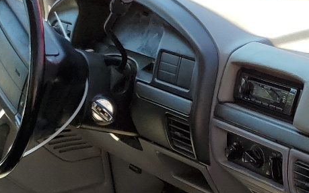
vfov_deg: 12.3
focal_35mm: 96
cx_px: 352
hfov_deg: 20.5
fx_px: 809
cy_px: 361
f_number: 1.5
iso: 50
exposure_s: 1/385
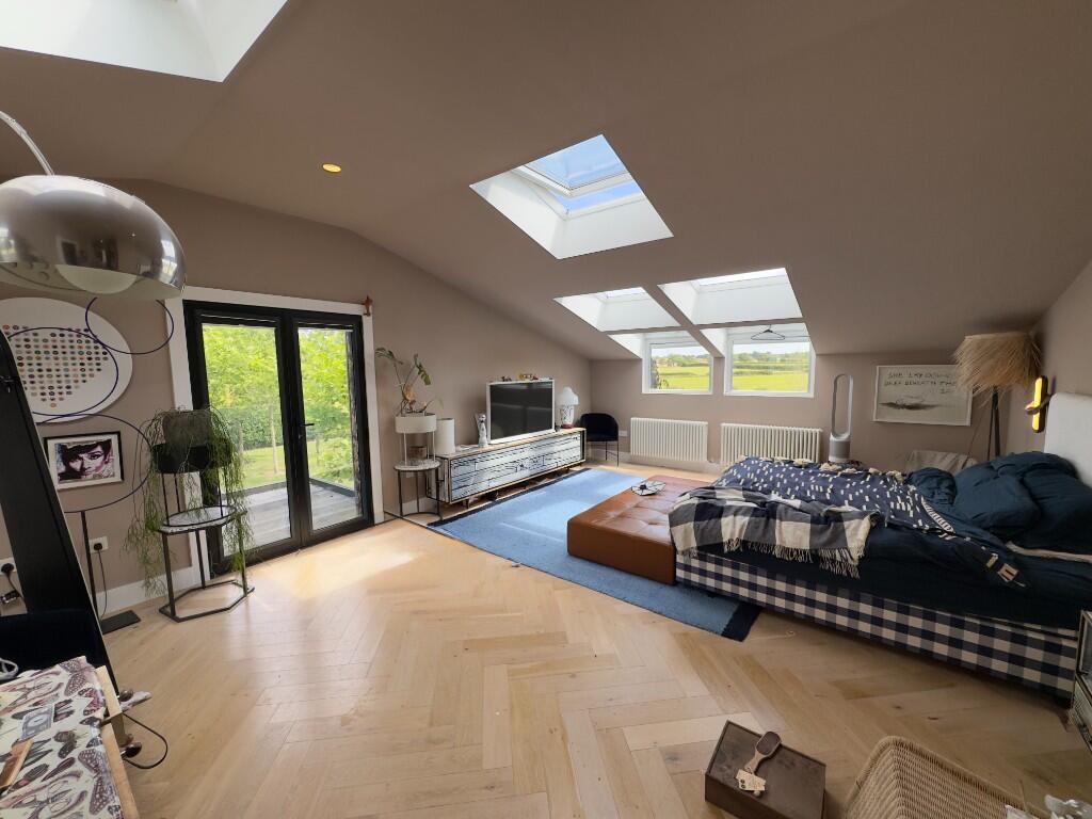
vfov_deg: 85.7
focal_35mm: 14
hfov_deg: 102.1
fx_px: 442
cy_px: 410
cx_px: 546
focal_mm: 2.22
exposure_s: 1/311
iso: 40
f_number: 2.2
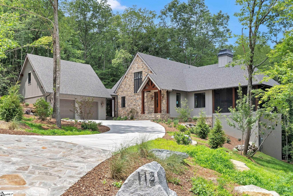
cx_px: 146
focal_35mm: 35
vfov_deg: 37.9
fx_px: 285
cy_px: 98
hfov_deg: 54.4
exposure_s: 1/640
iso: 400
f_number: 8
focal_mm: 35
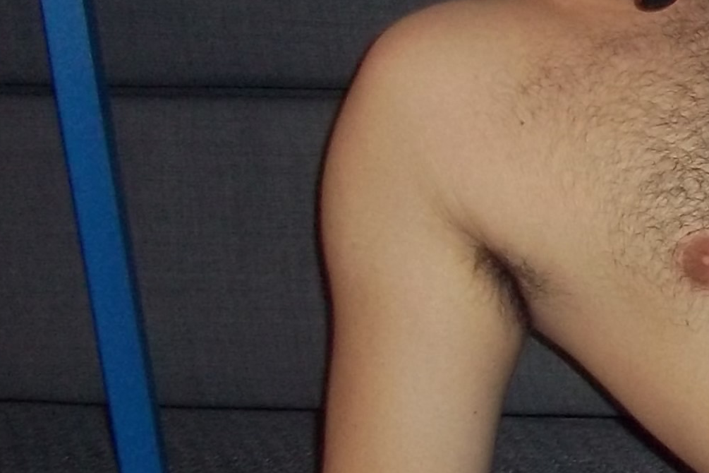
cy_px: 92
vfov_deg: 9.2
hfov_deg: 12.3
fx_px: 2934
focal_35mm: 149
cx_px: 1401
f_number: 3.1
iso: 160
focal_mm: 6.5
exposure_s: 1/30
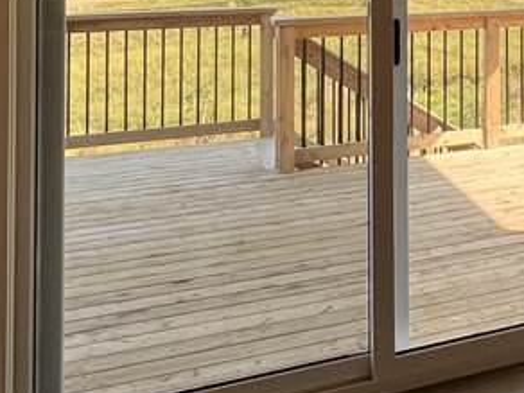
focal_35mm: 57
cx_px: 754
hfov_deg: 26.2
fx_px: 863
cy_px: -70
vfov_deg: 23.6
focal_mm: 1.57
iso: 32
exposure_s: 1/418
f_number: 1.8
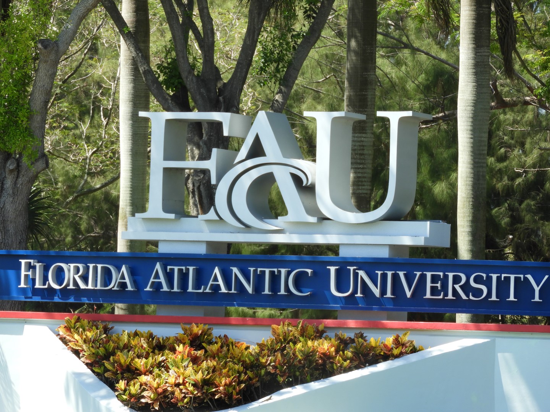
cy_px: 206
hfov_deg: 9.9
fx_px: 3178
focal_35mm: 200
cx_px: 275
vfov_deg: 7.4
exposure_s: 1/200
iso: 100
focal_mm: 35.8
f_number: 5.3
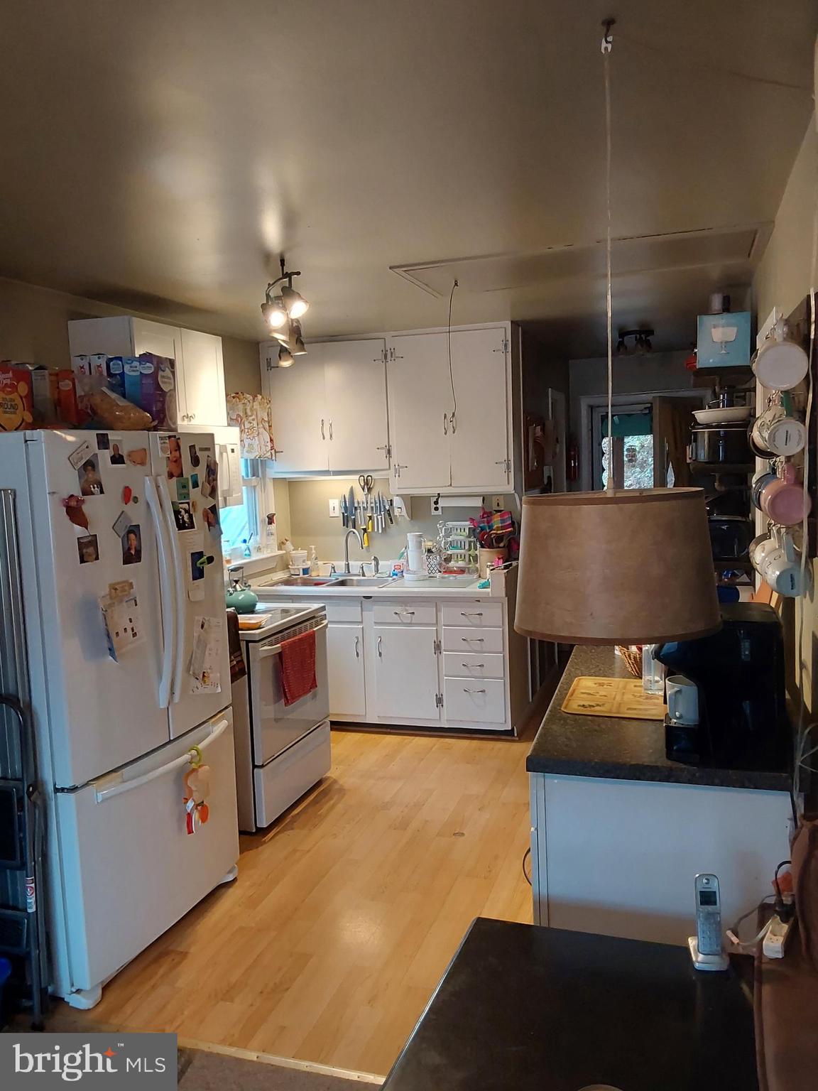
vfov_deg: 63.4
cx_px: 409
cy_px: 546
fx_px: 882
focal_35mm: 28
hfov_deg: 49.7
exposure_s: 1/60
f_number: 1.9
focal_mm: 2.91
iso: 160
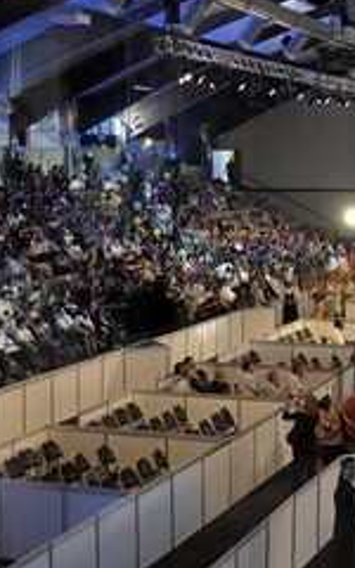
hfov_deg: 17.2
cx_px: 296
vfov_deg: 27.5
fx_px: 1161
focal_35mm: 75
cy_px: 296
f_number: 4.5
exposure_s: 1/50
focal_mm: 42
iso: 1600
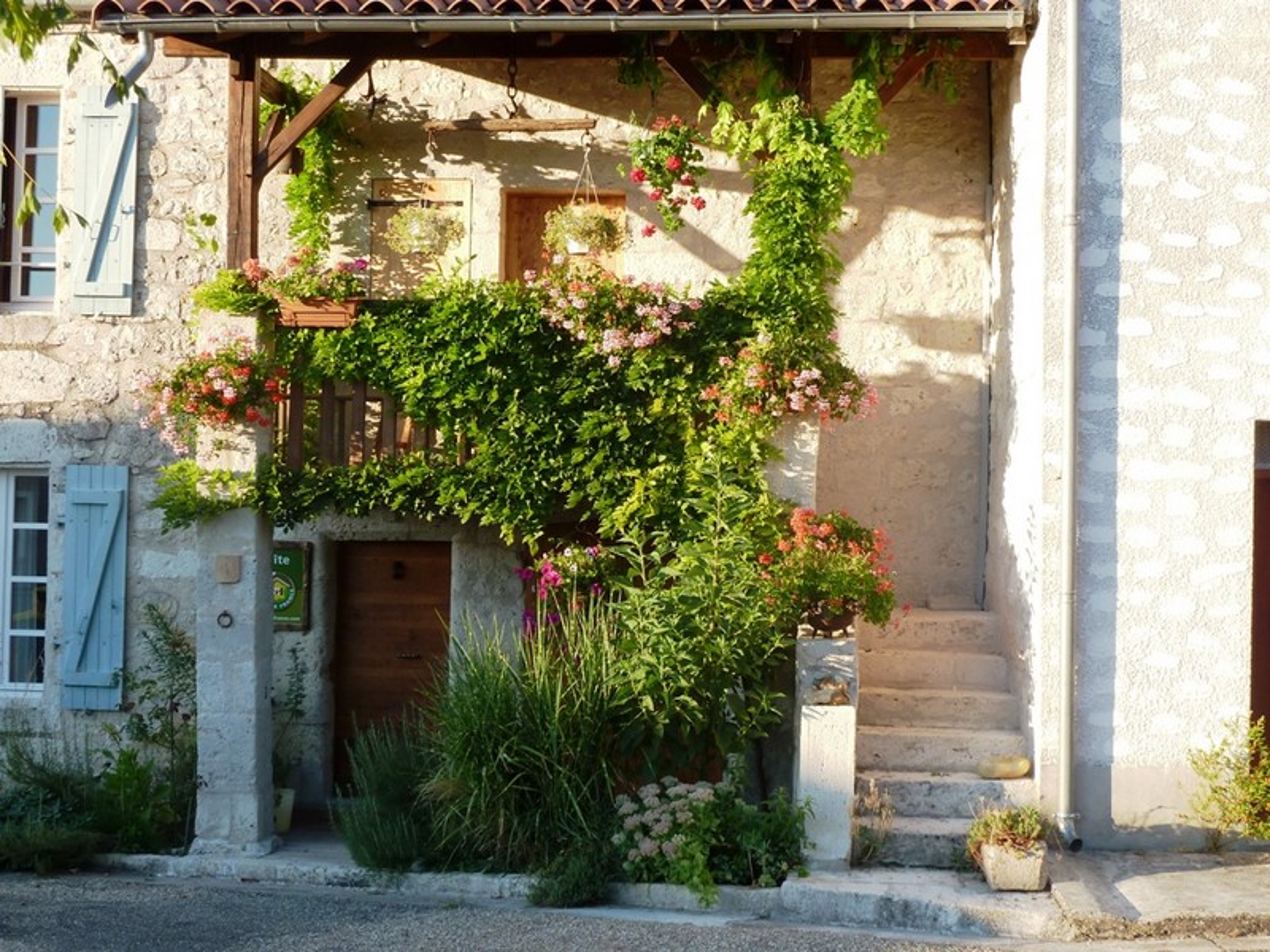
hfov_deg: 39.7
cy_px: 476
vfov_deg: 30.3
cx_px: 635
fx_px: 1761
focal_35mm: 48
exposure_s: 1/100
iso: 80
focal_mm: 7.9
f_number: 4
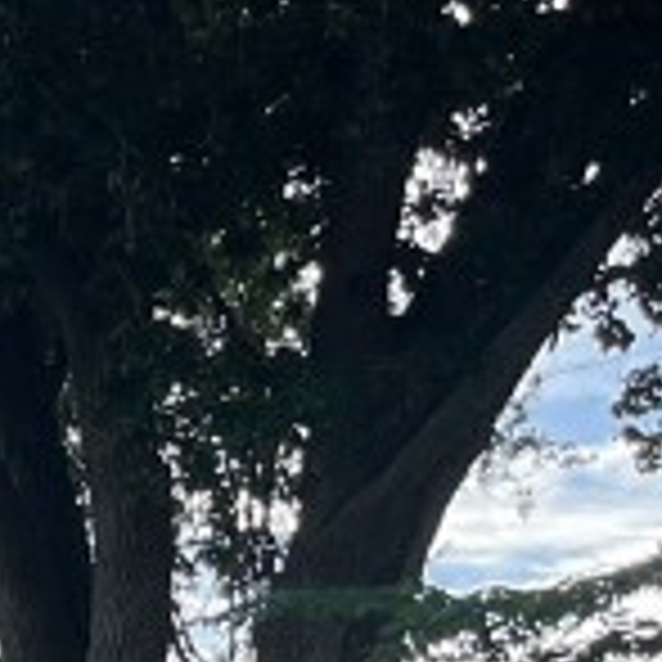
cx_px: -1153
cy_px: 1000
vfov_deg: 10.5
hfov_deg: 9.2
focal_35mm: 160
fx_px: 3462
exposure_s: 1/1355
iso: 50
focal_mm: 5.1
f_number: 1.6
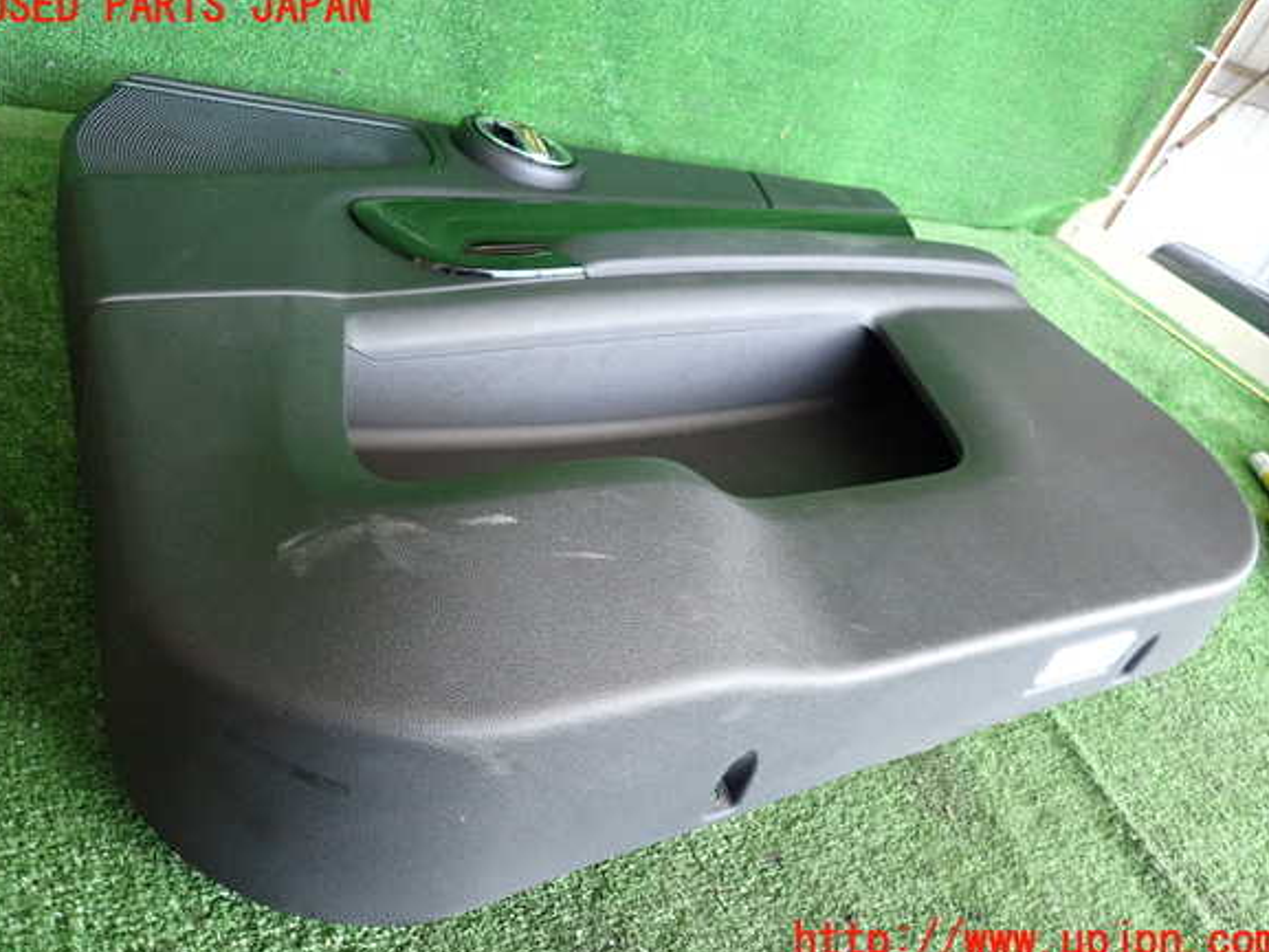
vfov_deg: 53.1
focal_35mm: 26
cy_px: 475
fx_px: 953
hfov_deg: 67.3
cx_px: 631
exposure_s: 1/125
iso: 800
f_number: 2
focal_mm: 4.5
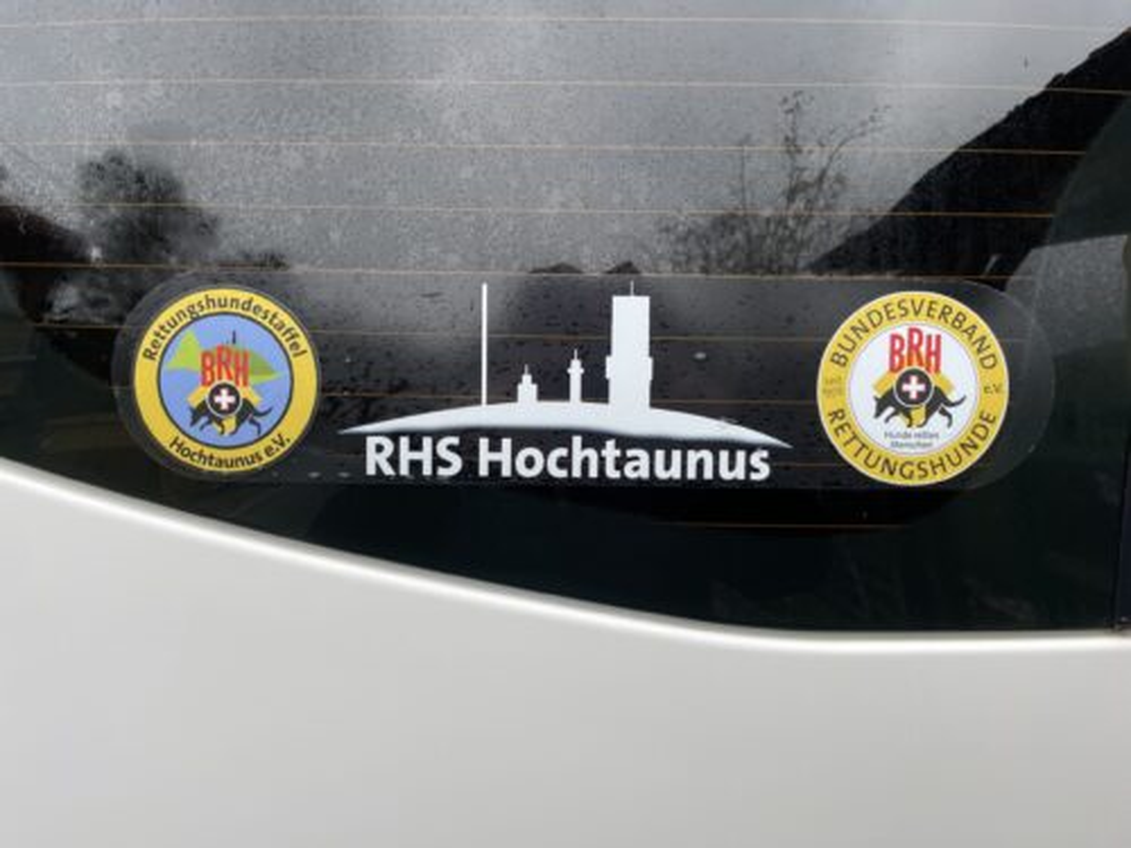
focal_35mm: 26
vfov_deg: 53.1
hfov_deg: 67.3
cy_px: 424
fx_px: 849
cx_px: 566
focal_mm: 4.2
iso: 32
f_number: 1.6
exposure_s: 1/331
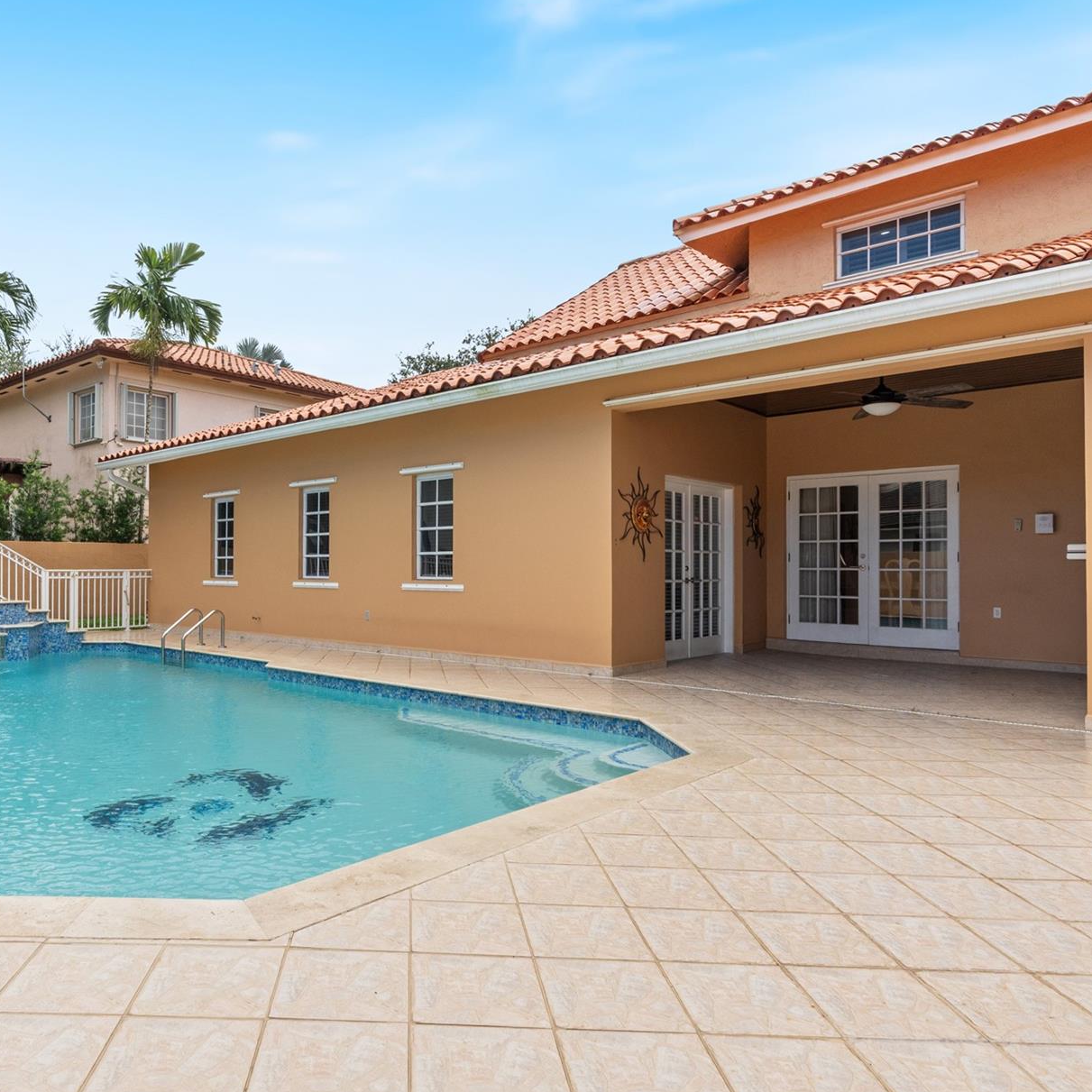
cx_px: 398
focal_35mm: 23
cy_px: 590
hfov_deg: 66.1
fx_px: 821
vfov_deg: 67.2
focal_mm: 16
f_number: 9
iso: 800
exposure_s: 1/500
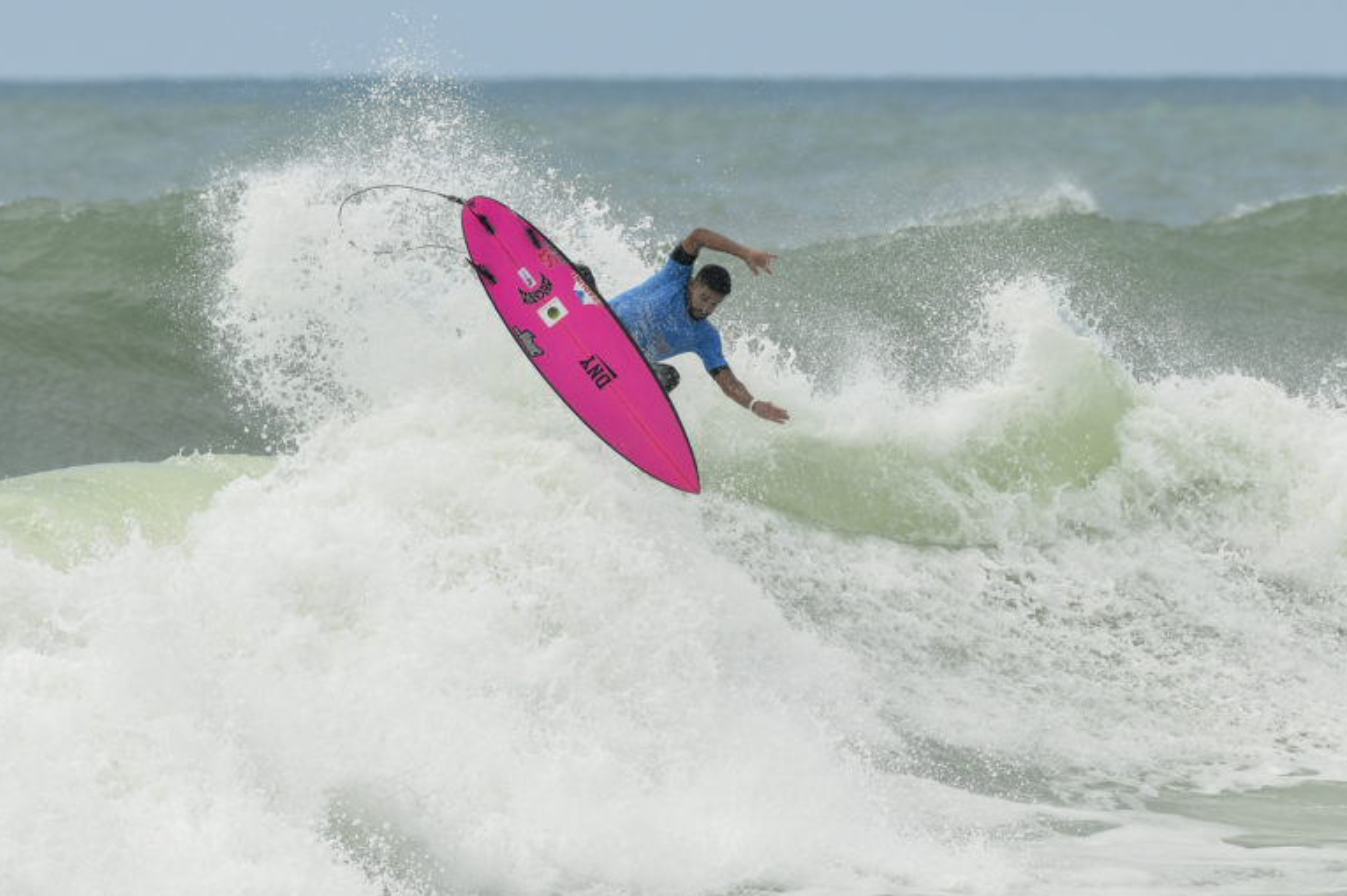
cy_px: 452
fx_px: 29315
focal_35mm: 784
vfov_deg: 1.8
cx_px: 681
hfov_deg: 2.6
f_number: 8
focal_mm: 500
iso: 500
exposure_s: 1/2000
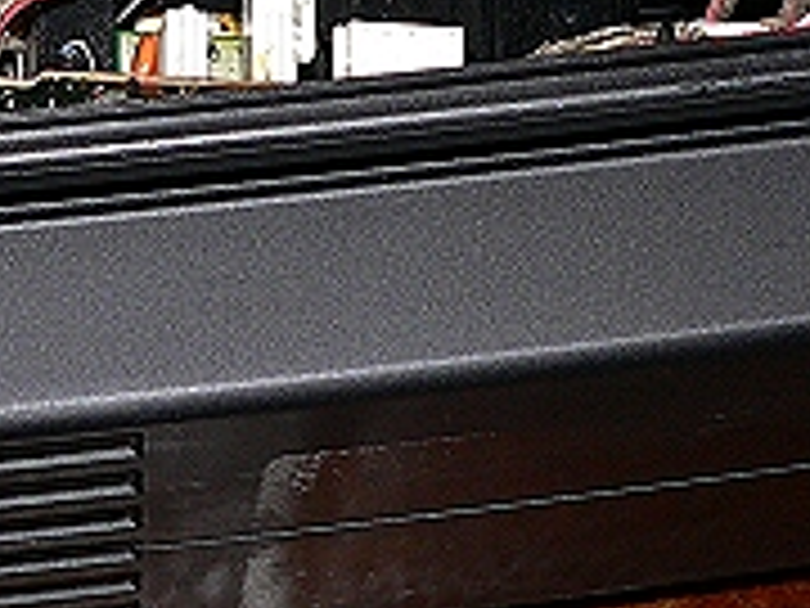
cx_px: 338
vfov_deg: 11.1
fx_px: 2995
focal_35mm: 128
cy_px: -351
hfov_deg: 15.4
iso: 100
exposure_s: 1/60
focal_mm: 6
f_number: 2.8
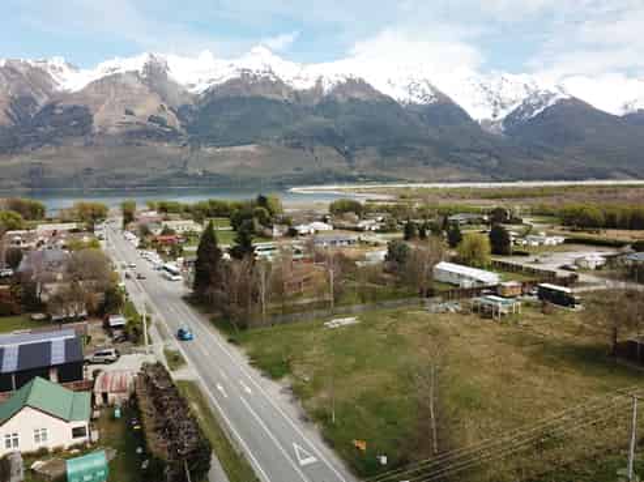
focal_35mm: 26
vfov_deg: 53.0
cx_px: 322
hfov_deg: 67.3
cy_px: 241
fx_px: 483
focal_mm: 4.7
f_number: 2.2
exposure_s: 1/120
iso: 111
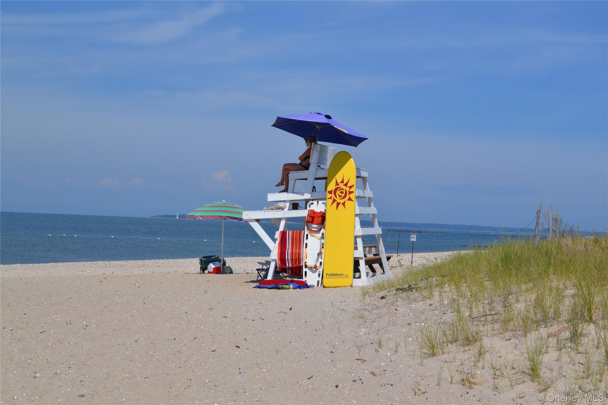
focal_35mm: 48
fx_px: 811
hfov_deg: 41.1
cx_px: 304
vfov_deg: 28.1
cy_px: 202
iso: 100
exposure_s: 1/320
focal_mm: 32
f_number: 9
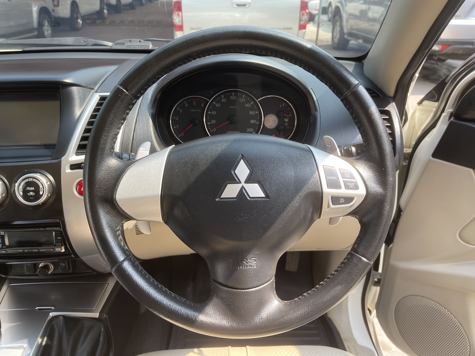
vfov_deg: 54.9
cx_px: 238
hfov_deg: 69.4
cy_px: 178
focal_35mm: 25
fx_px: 343
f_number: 1.6
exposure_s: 1/205
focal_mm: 5.1
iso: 32
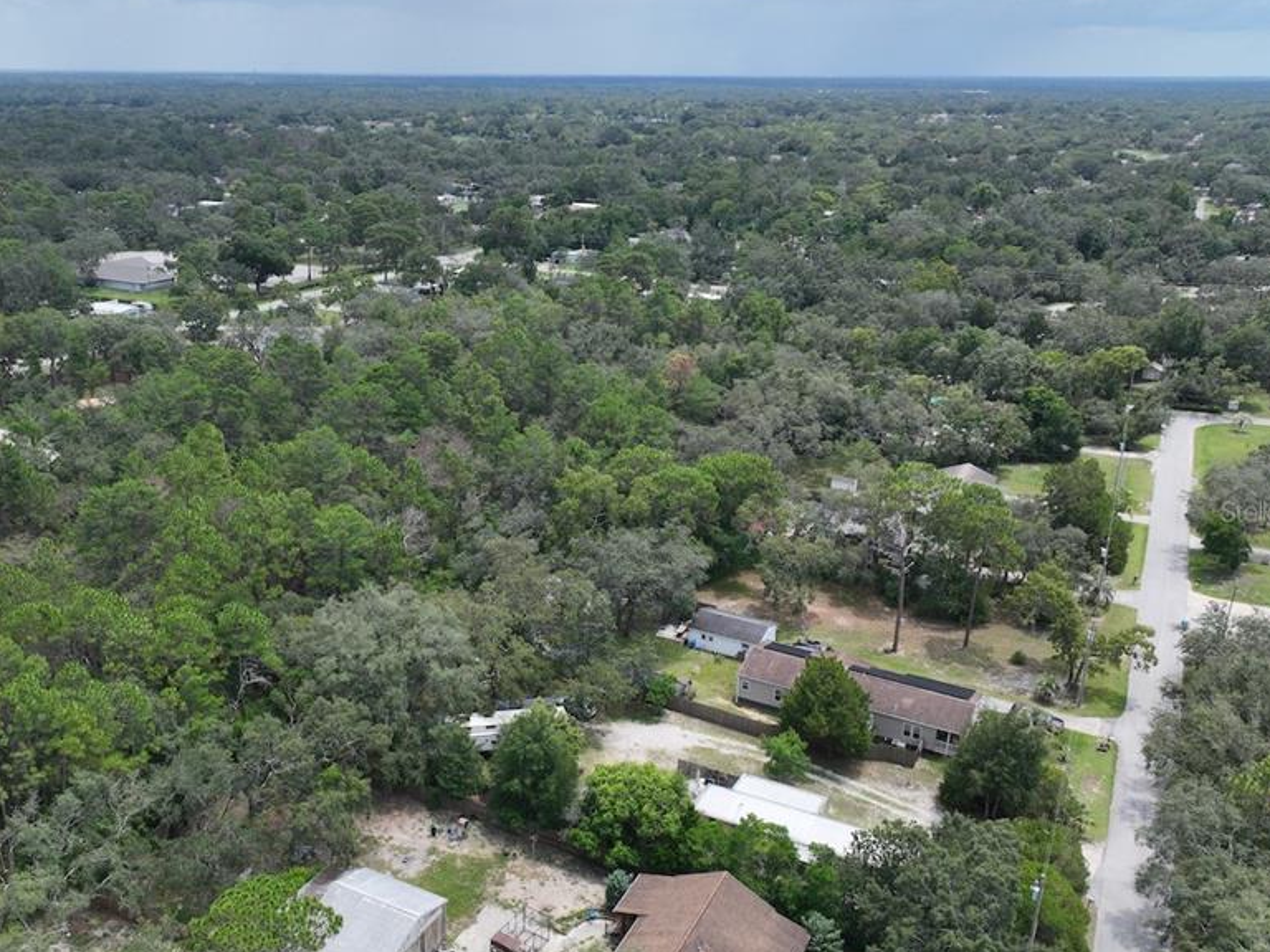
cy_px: 511
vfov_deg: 44.1
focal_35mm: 32
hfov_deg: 56.3
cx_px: 499
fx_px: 1174
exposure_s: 1/2000
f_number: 2.8
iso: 100
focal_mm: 12.29
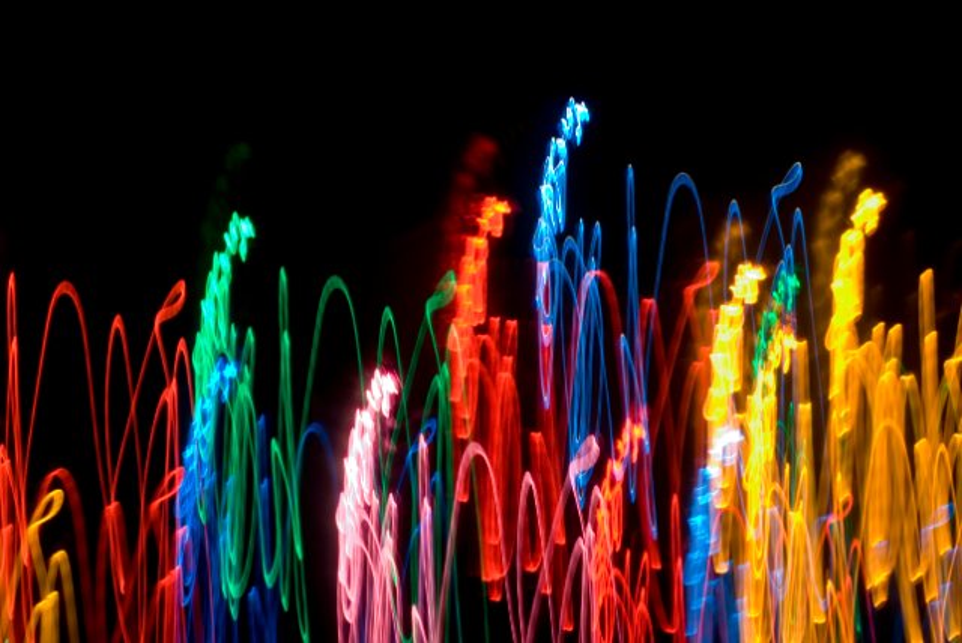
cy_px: 322
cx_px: 481
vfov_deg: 13.1
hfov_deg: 19.4
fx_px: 2808
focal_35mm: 105
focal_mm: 70
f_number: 32
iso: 100
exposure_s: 8
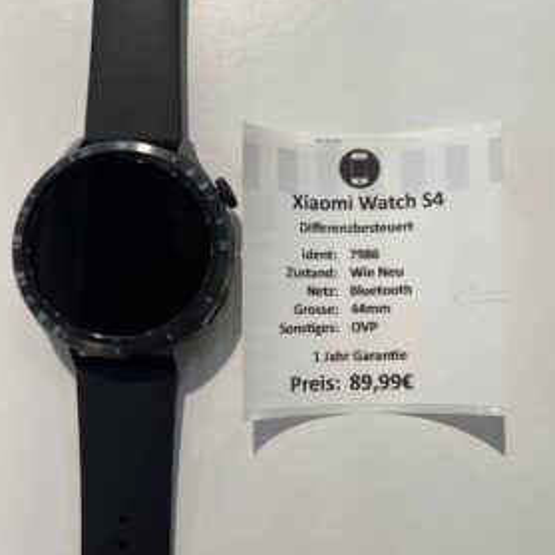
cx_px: 290
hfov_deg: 49.7
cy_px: 290
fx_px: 599
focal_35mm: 33
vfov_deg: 49.7
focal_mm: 5.7
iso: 32
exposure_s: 1/100
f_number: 1.5
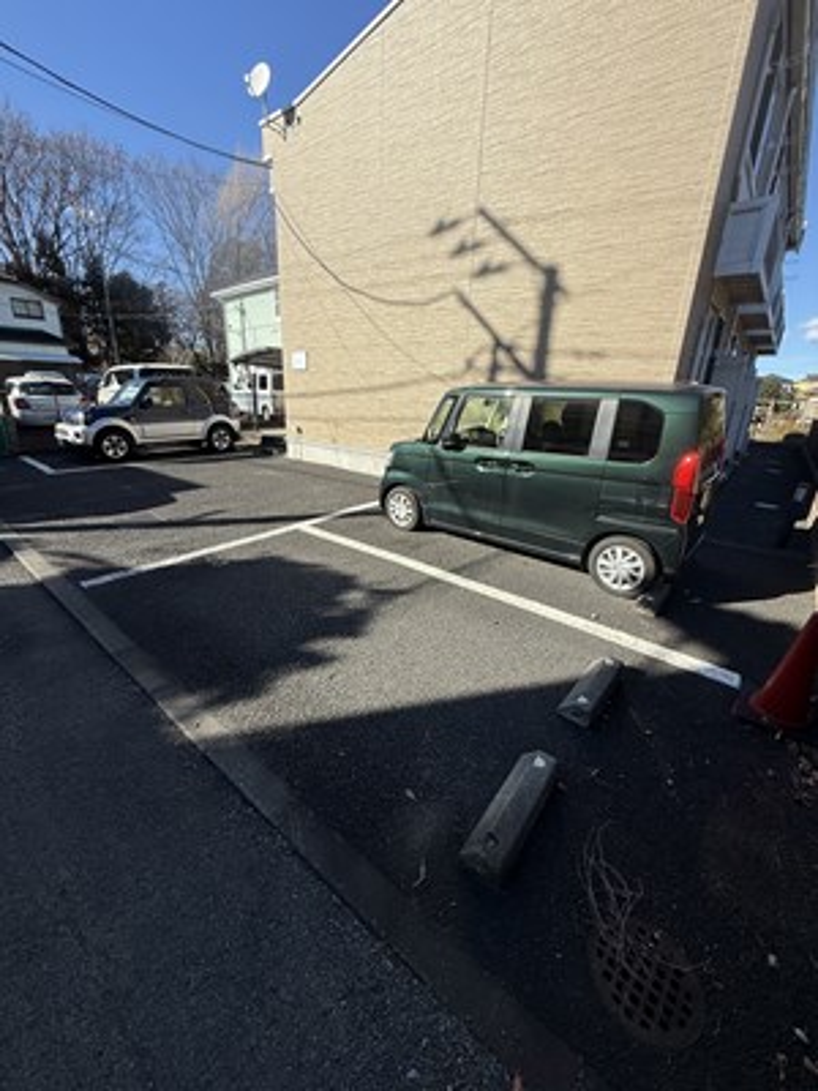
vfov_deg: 102.1
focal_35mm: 14
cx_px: 409
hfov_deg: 85.7
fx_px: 441
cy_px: 546
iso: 50
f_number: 2.2
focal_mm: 2.22
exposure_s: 1/1339
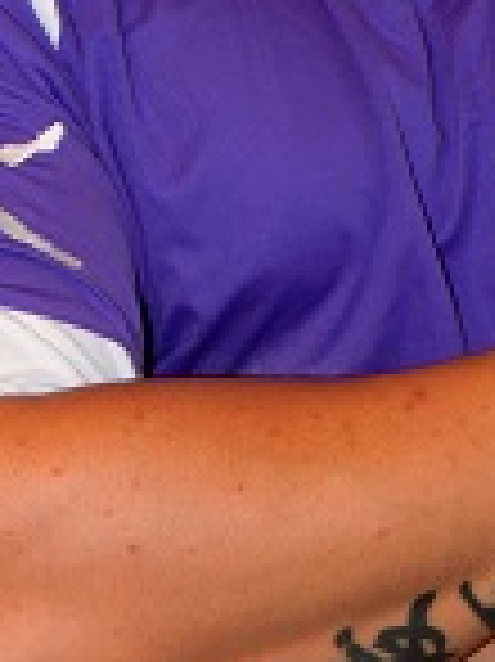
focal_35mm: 117
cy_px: -131
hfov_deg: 12.6
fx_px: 2234
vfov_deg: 16.2
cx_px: 428
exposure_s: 1/30
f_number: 3.6
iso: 200
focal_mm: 7.7
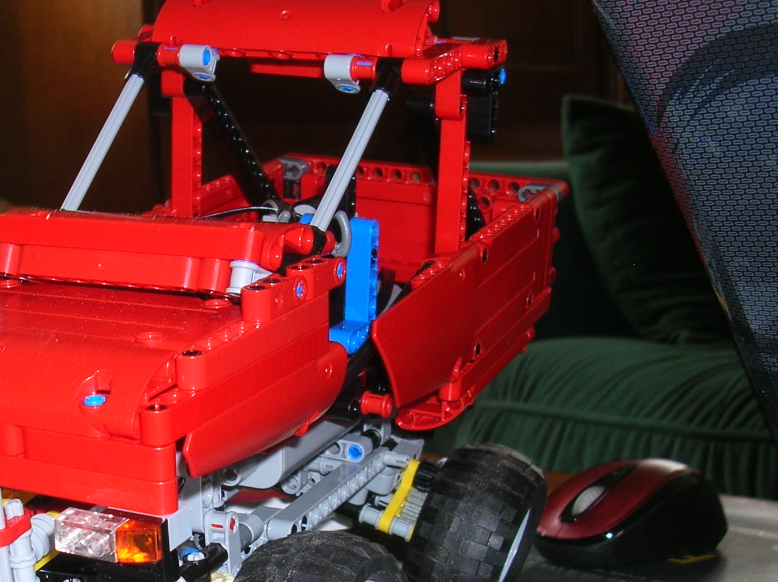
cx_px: 195
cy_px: 427
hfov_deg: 28.2
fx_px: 1527
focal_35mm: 68
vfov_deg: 21.4
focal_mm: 6.6
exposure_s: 1/60.1
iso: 50
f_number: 3
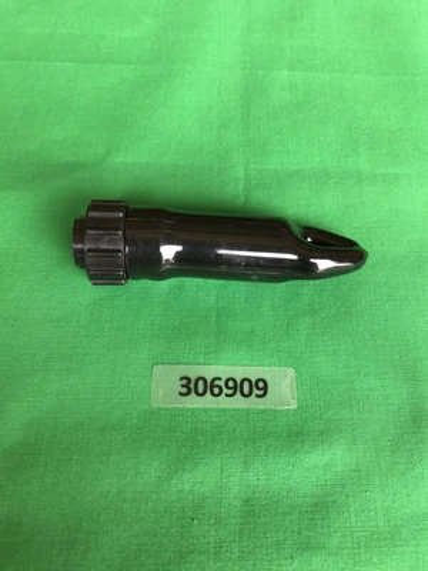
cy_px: 286
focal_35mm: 28
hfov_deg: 49.7
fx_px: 462
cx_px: 214
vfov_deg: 63.4
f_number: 1.8
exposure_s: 1/120
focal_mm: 3.99
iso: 25
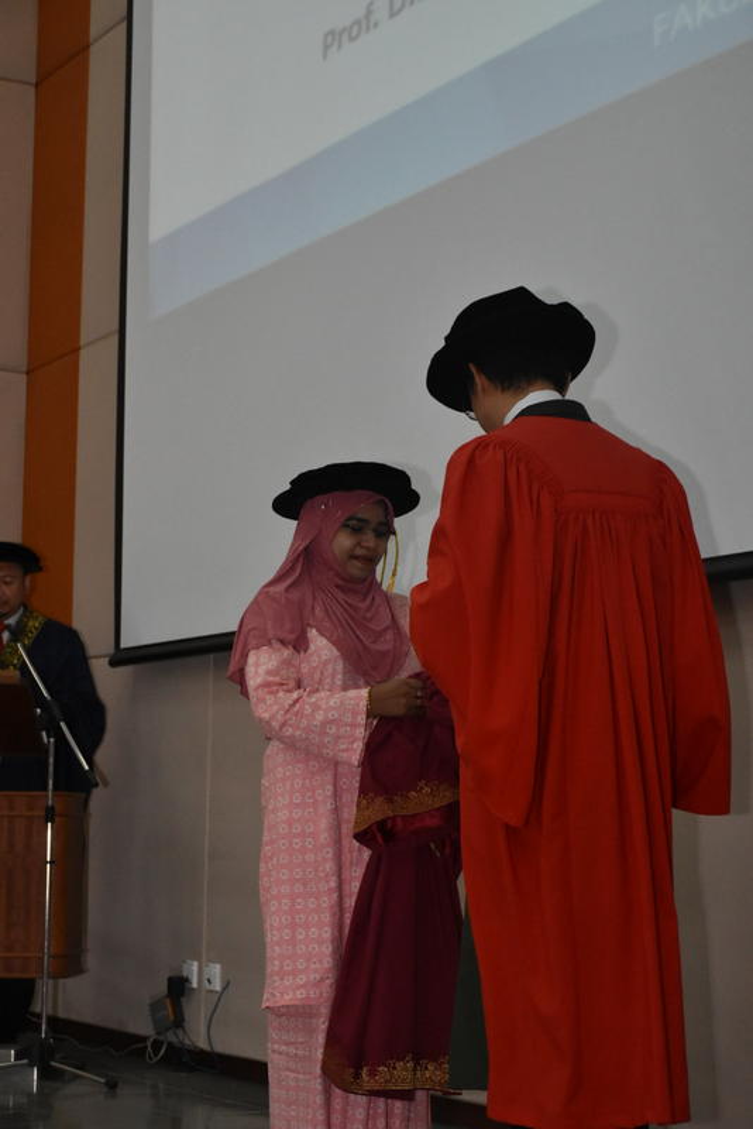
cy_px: 564
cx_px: 376
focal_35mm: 72
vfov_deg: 28.1
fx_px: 2257
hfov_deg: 18.9
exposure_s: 1/250
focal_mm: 48
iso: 3200
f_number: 5.6
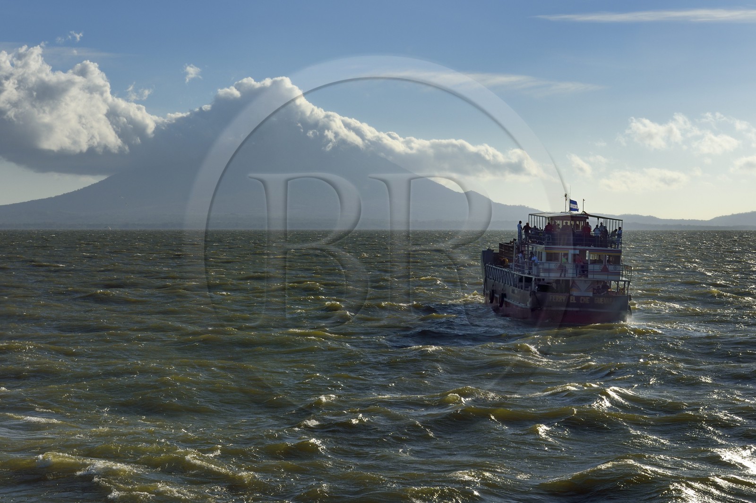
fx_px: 1470
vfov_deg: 19.4
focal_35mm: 70
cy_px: 252
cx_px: 378
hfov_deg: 28.8
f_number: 22
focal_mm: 70
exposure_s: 1/200
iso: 200
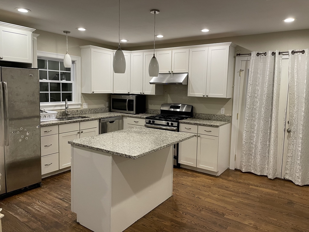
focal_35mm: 26
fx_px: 232
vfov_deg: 53.1
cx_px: 154
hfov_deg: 67.3
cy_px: 116
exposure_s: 1/60
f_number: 1.6
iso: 100
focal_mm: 4.2
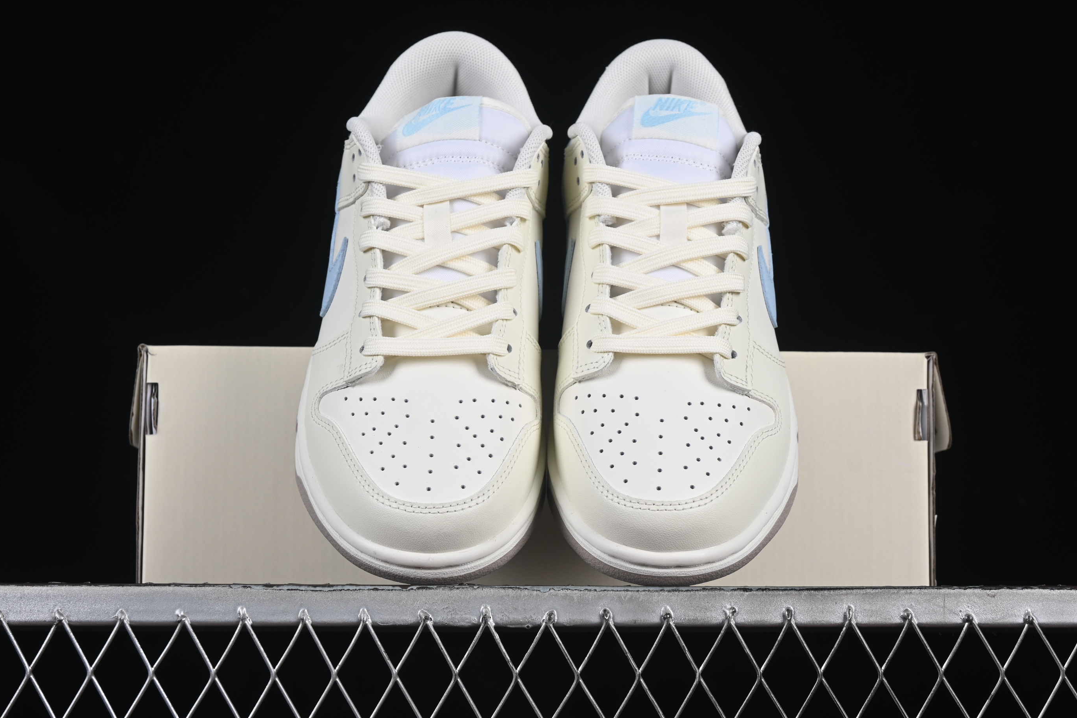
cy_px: 359
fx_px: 2274
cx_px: 541
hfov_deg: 26.6
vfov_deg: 18.0
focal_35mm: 76
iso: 160
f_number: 8
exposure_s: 1/80
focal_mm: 50
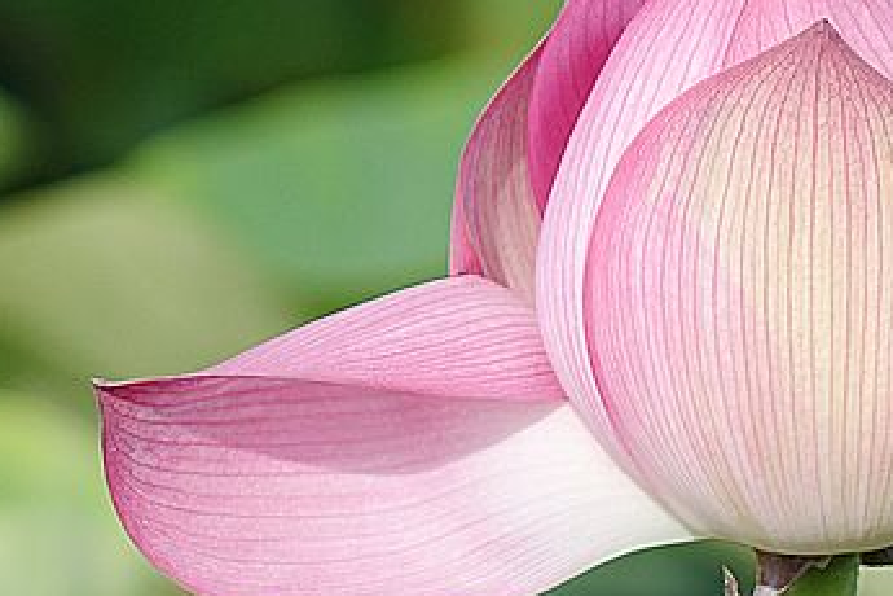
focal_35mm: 464
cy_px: 315
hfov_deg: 4.4
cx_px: 652
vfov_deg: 3.0
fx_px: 11509
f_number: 4
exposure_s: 1/640
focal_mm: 73.3
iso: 100
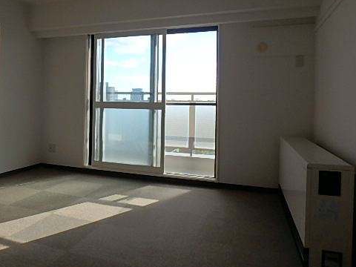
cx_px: 142
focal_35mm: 28
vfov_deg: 49.5
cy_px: 112
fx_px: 288
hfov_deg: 62.9
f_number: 3.5
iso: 125
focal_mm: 3.7
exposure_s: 1/400
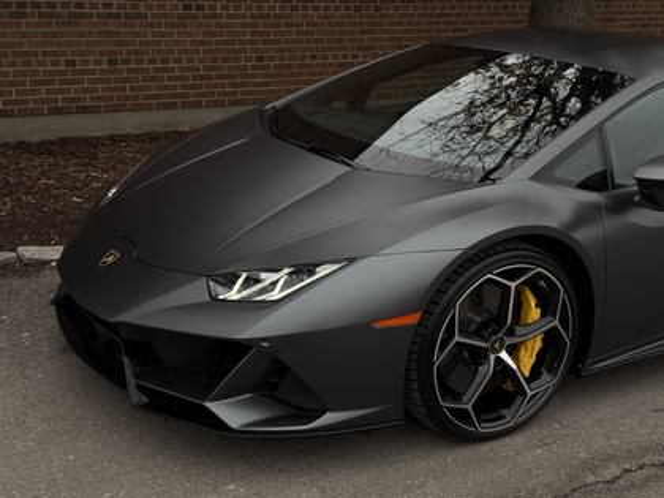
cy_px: 249
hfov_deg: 39.7
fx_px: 921
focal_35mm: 48
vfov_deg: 30.3
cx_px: 332
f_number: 1.78
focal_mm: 6.76
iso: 64
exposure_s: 1/1070
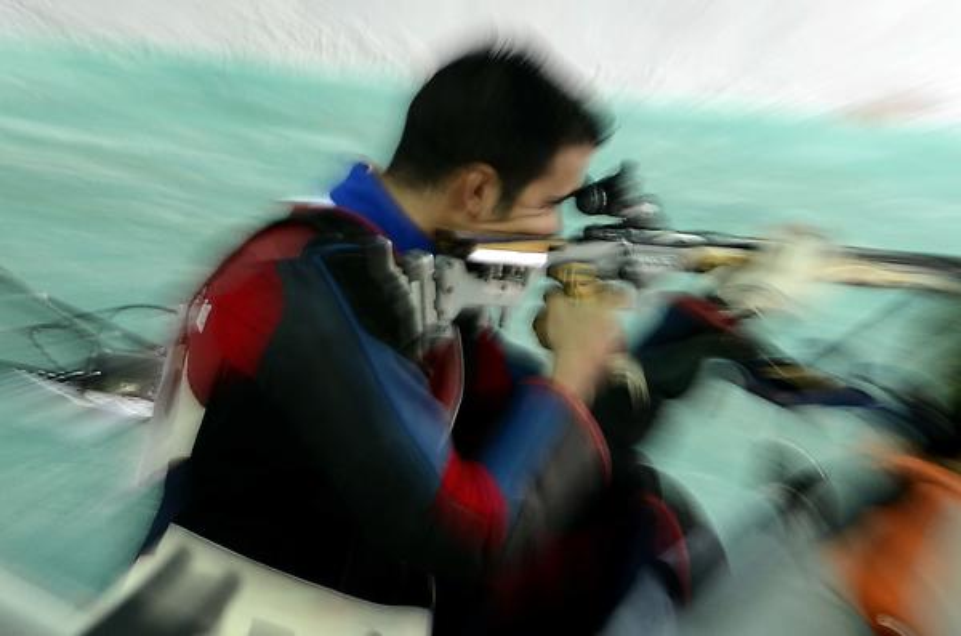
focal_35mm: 135
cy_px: 318
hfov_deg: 15.2
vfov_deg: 10.1
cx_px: 480
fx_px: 3595
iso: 400
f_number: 10
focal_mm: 90
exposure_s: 1/20
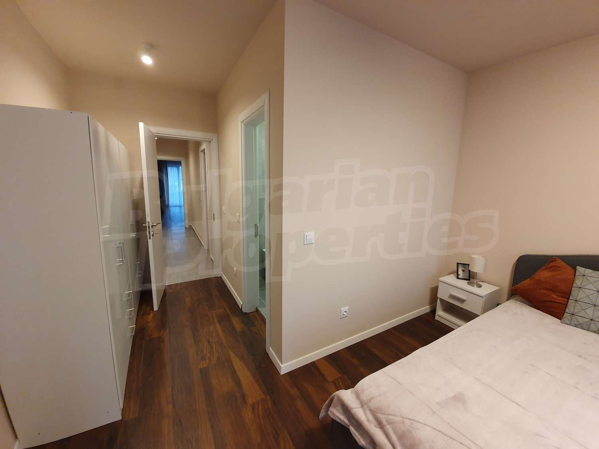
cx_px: 300
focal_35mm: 13
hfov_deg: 106.2
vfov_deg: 89.9
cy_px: 224
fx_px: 225
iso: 250
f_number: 2.2
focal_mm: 1.8
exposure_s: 1/50
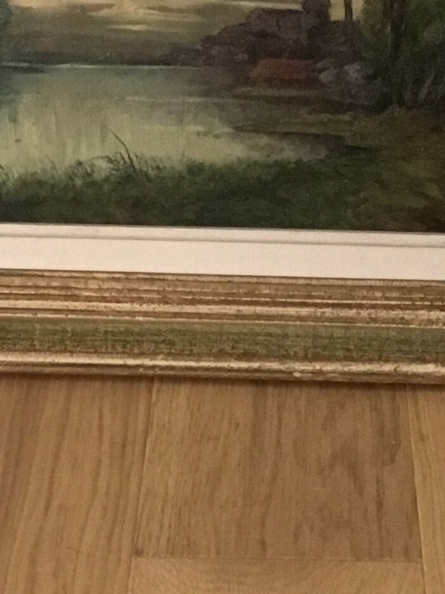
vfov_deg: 18.1
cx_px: 310
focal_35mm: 108
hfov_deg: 13.7
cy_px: 172
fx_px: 1851
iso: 250
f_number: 2.4
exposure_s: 1/33
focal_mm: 3.3
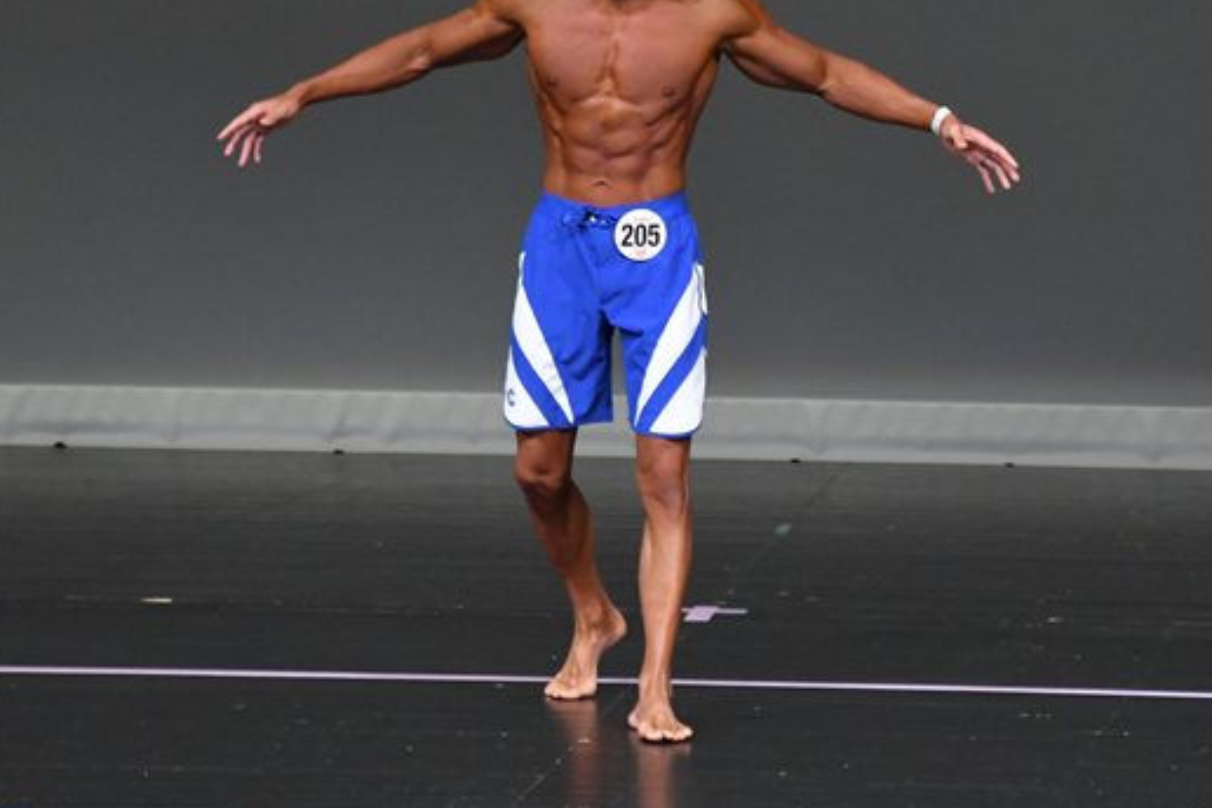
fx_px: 15923
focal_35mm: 473
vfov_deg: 2.9
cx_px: 819
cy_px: 256
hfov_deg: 4.4
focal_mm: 210
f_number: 5.6
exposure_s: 1/400
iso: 4000
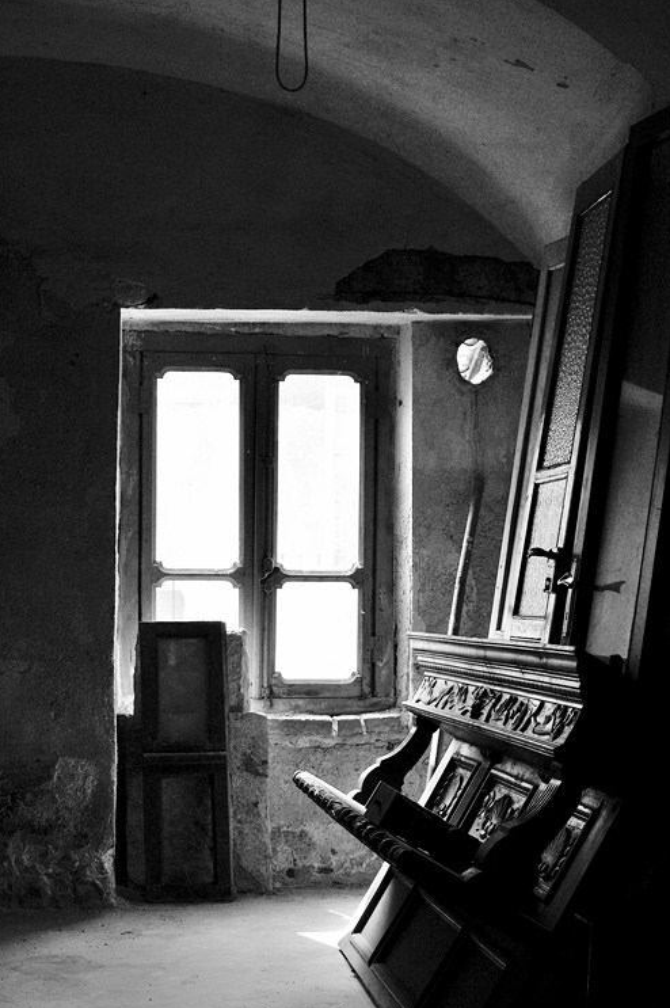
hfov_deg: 21.3
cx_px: 385
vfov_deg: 31.6
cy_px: 549
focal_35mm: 64
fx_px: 1779
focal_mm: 35
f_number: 6.3
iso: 200
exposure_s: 1/80
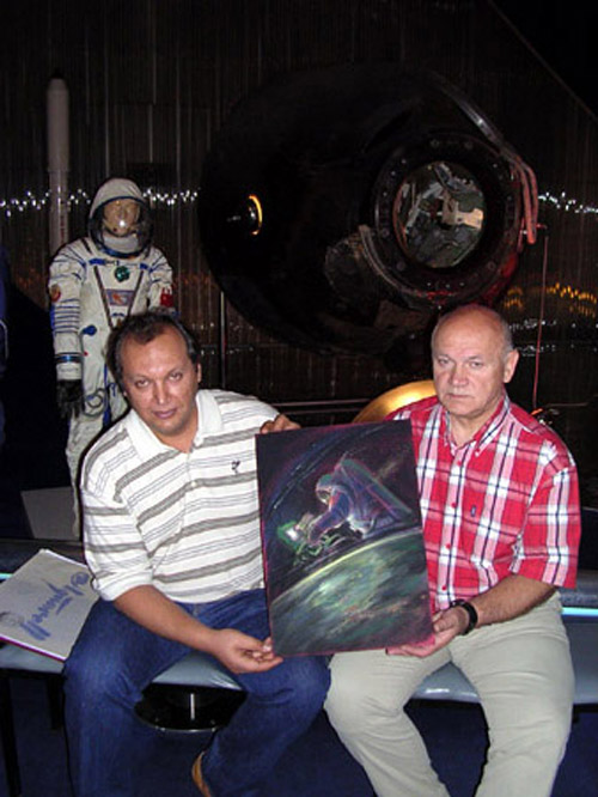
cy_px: 398
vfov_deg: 49.0
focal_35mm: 38
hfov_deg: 37.7
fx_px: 875
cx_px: 299
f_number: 2.8
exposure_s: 1/60.1
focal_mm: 5.8
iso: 281
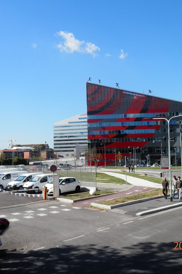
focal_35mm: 35
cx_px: 68
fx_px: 266
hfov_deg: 37.6
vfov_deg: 54.4
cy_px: 137
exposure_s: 1/125
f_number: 8.7
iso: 80
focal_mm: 4.5
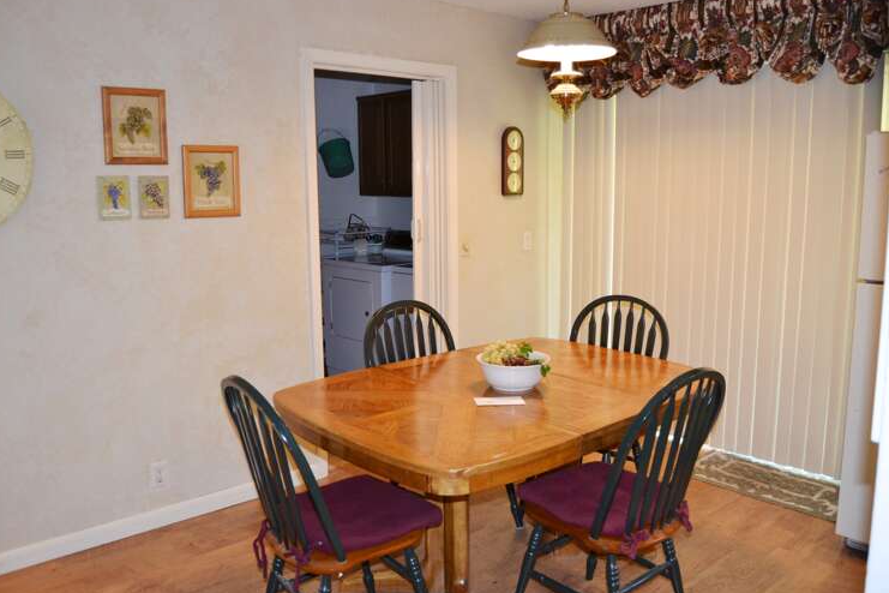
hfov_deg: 65.5
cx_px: 449
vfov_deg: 46.4
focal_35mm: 28
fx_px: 691
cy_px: 290
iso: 800
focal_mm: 18
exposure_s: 1/60
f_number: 3.5
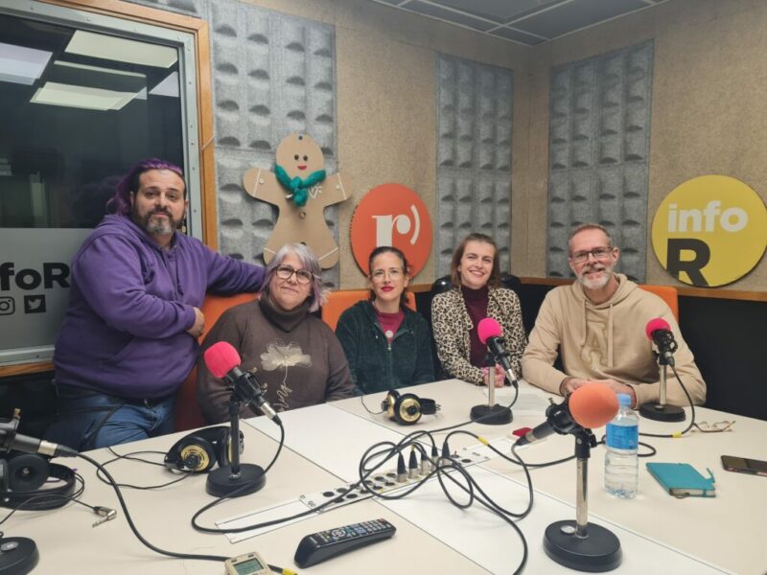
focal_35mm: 26
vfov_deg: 53.1
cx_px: 384
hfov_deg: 67.3
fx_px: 576
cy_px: 288
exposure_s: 1/100
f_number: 1.8
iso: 50
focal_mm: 5.4
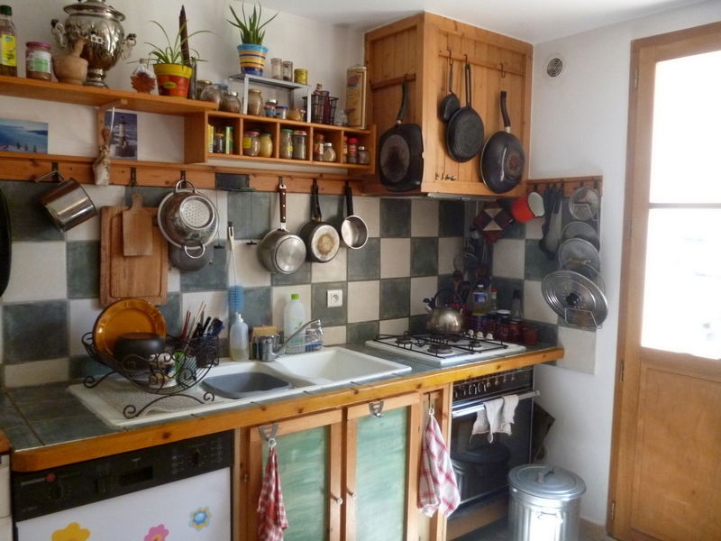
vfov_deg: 49.7
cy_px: 270
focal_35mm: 28
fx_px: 583
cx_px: 360
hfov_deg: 63.4
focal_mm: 5
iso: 400
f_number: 3.1
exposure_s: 1/60
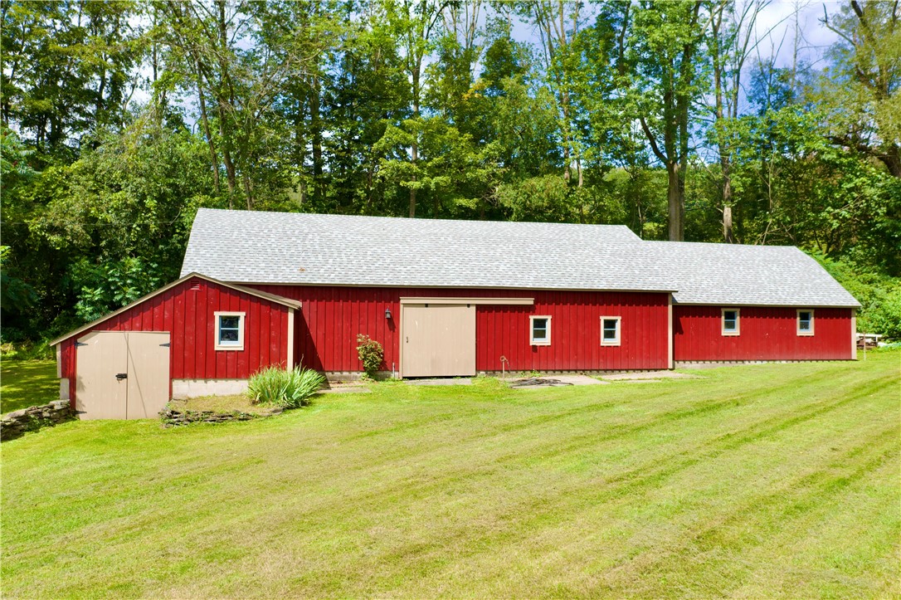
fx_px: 700
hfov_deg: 65.5
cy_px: 300
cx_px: 450
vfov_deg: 46.4
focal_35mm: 28
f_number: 4
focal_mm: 10.26
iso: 100
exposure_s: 1/120
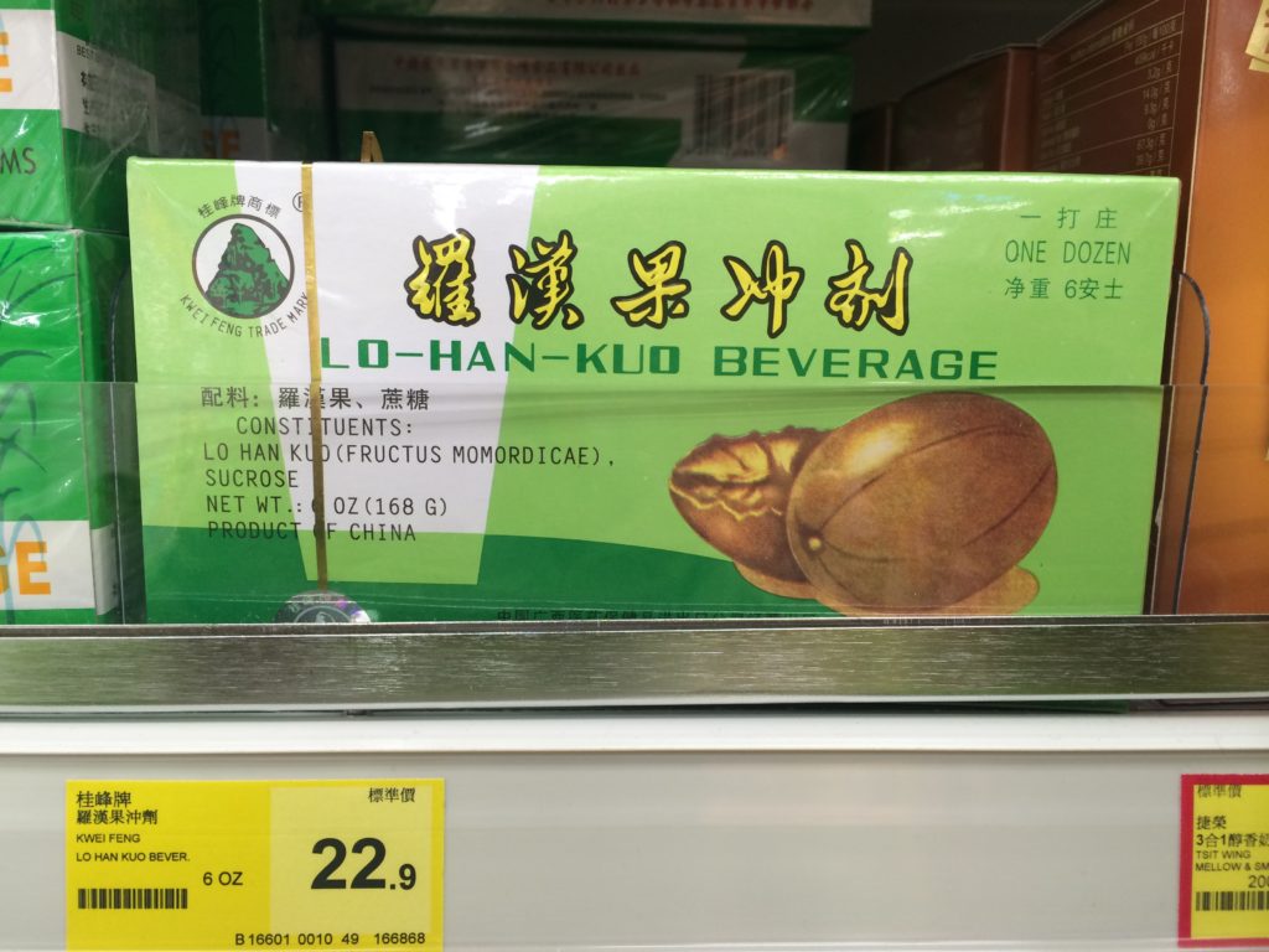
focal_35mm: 30
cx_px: 634
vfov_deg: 46.8
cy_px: 476
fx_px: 1100
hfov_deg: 60.0
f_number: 2.2
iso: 50
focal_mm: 4.12
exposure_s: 1/40
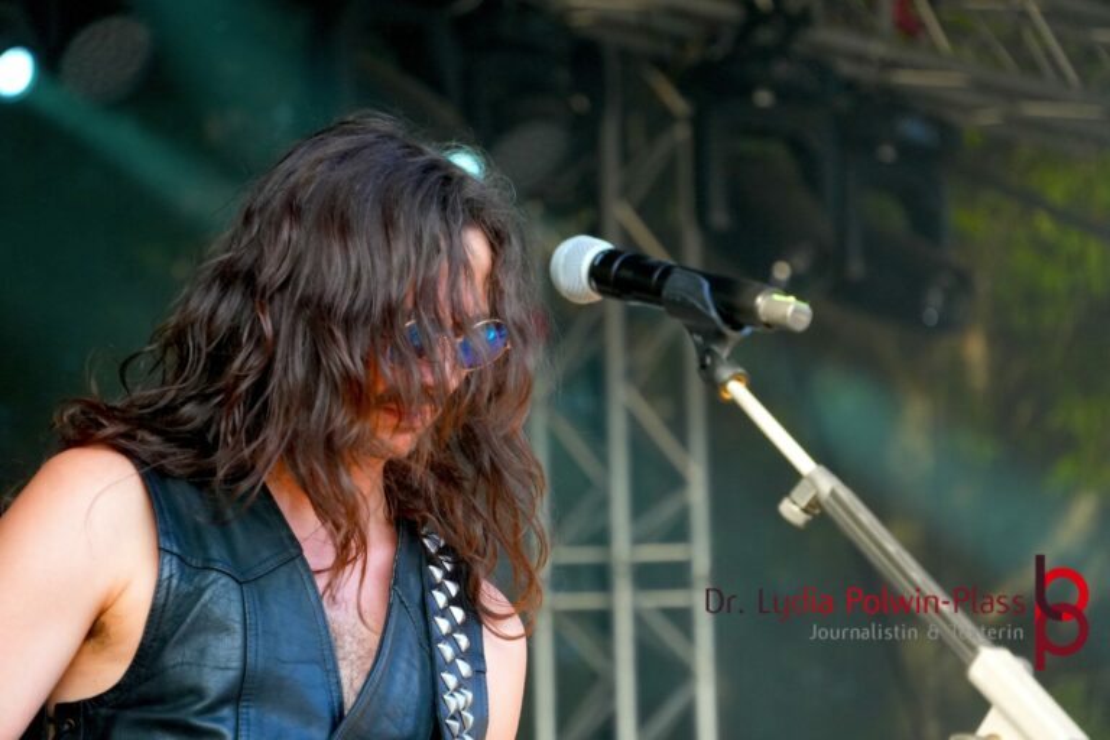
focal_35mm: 216
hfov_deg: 9.5
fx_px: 6659
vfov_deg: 6.4
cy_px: 370
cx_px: 555
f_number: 5.6
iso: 1000
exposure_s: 1/250
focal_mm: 144
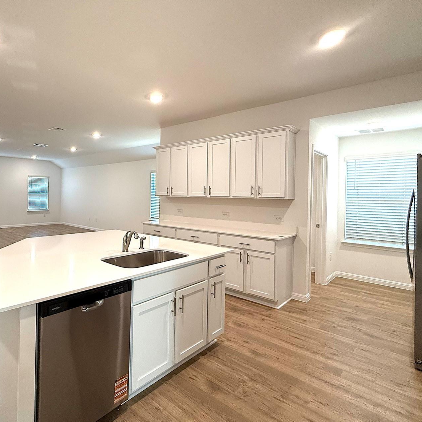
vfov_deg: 74.7
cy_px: 195
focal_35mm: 20
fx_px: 276
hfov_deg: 71.9
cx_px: 130
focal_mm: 2.22
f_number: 2.2
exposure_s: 1/120
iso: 250
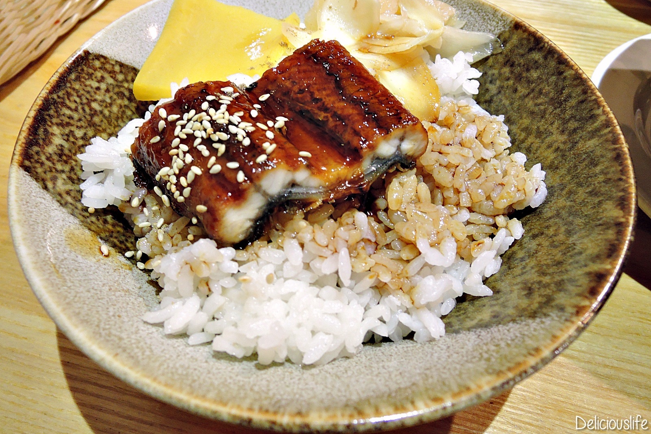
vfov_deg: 51.2
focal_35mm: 25
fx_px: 452
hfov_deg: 71.5
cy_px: 191
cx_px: 326
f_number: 2.8
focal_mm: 5.1
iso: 400
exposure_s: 1/8
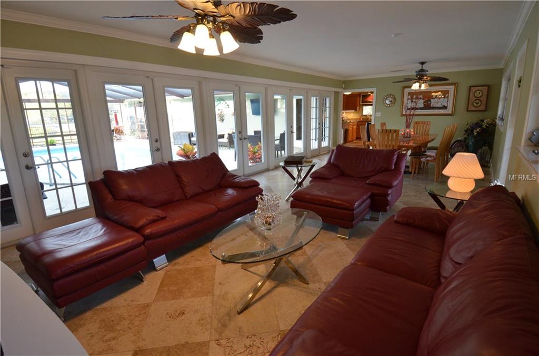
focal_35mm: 18
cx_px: 270
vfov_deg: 67.1
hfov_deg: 90.2
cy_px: 178
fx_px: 269
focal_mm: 12
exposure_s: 1/125
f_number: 5.6
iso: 1600
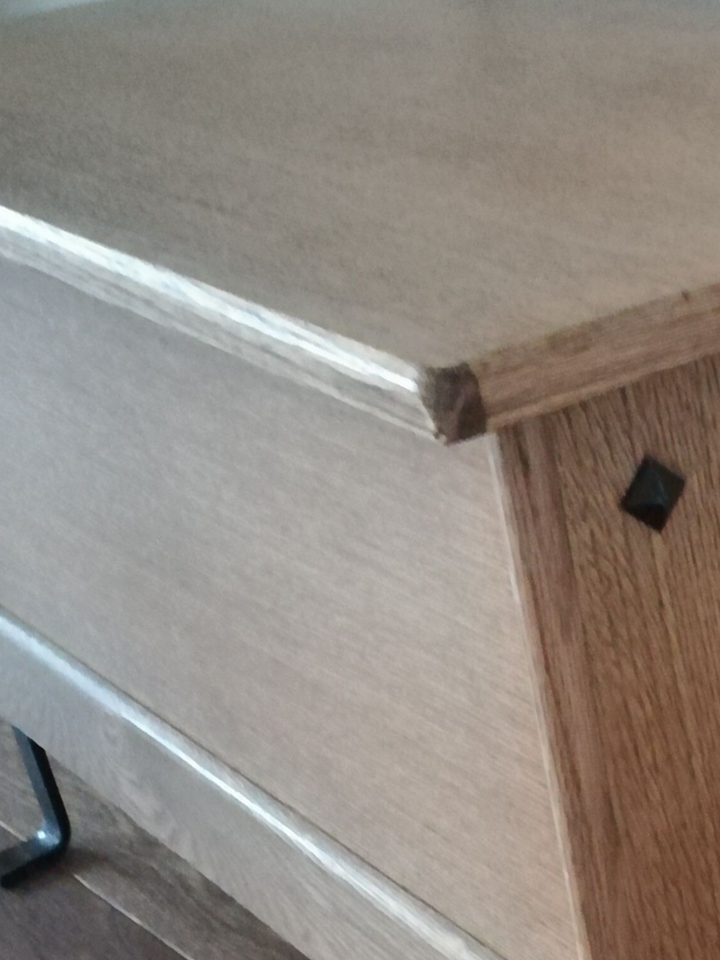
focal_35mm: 68
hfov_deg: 19.9
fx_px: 1886
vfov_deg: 27.8
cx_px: 928
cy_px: 801
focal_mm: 3.83
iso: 3200
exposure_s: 1/14.3
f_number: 2.2
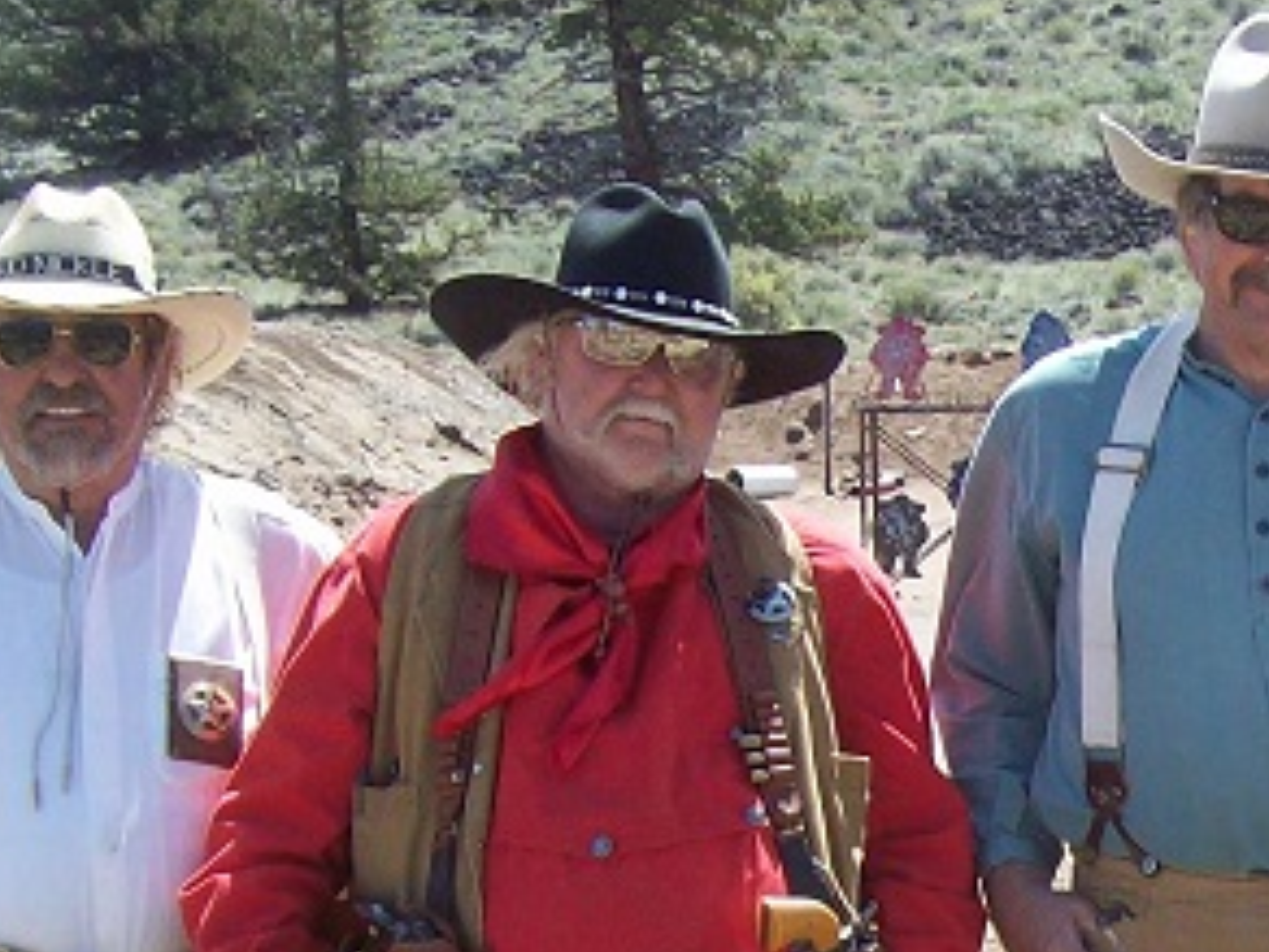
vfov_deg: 13.9
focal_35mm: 105
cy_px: 922
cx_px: 1436
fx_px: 3849
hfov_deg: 18.0
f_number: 4.8
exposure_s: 1/246
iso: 80
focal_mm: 6
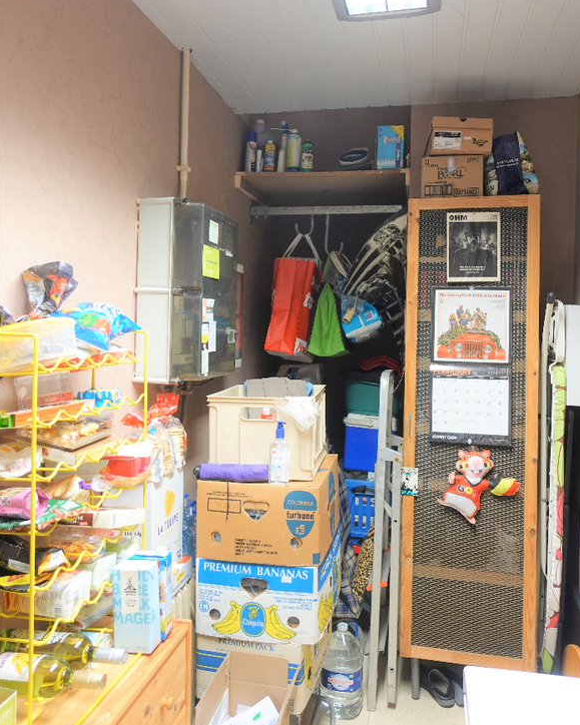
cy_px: 325
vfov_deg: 62.1
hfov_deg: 51.5
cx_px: 299
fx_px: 601
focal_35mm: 28
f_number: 1.8
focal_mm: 8.8
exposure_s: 1/30
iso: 125
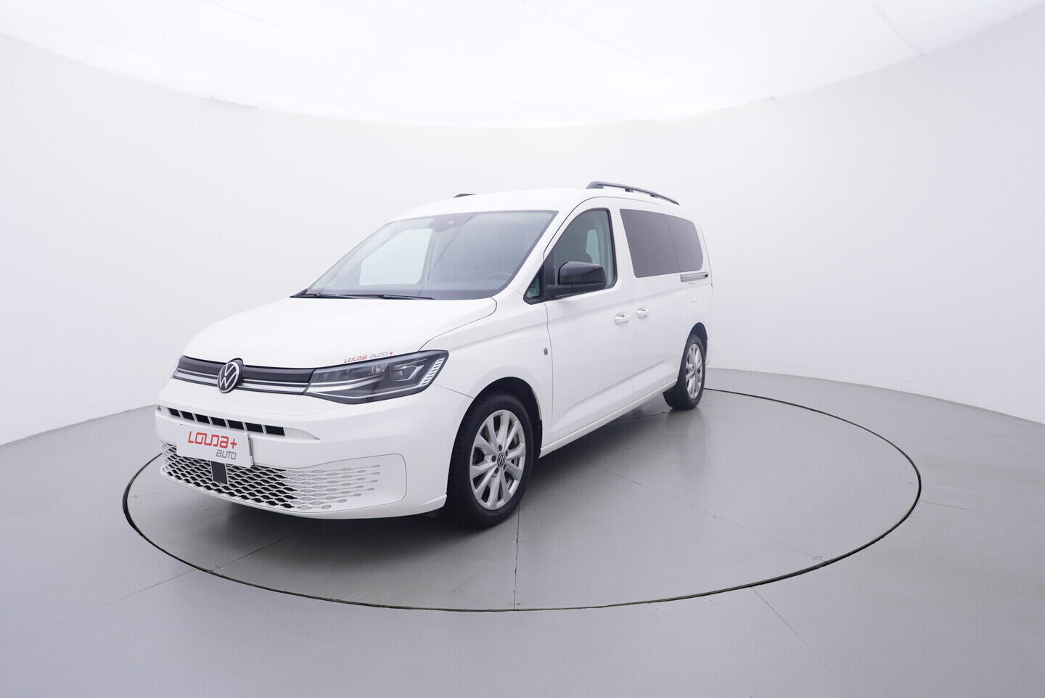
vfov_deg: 56.2
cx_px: 522
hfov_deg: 77.3
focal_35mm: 22
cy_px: 349
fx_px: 653
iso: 200
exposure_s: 1/80
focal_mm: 15
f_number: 5
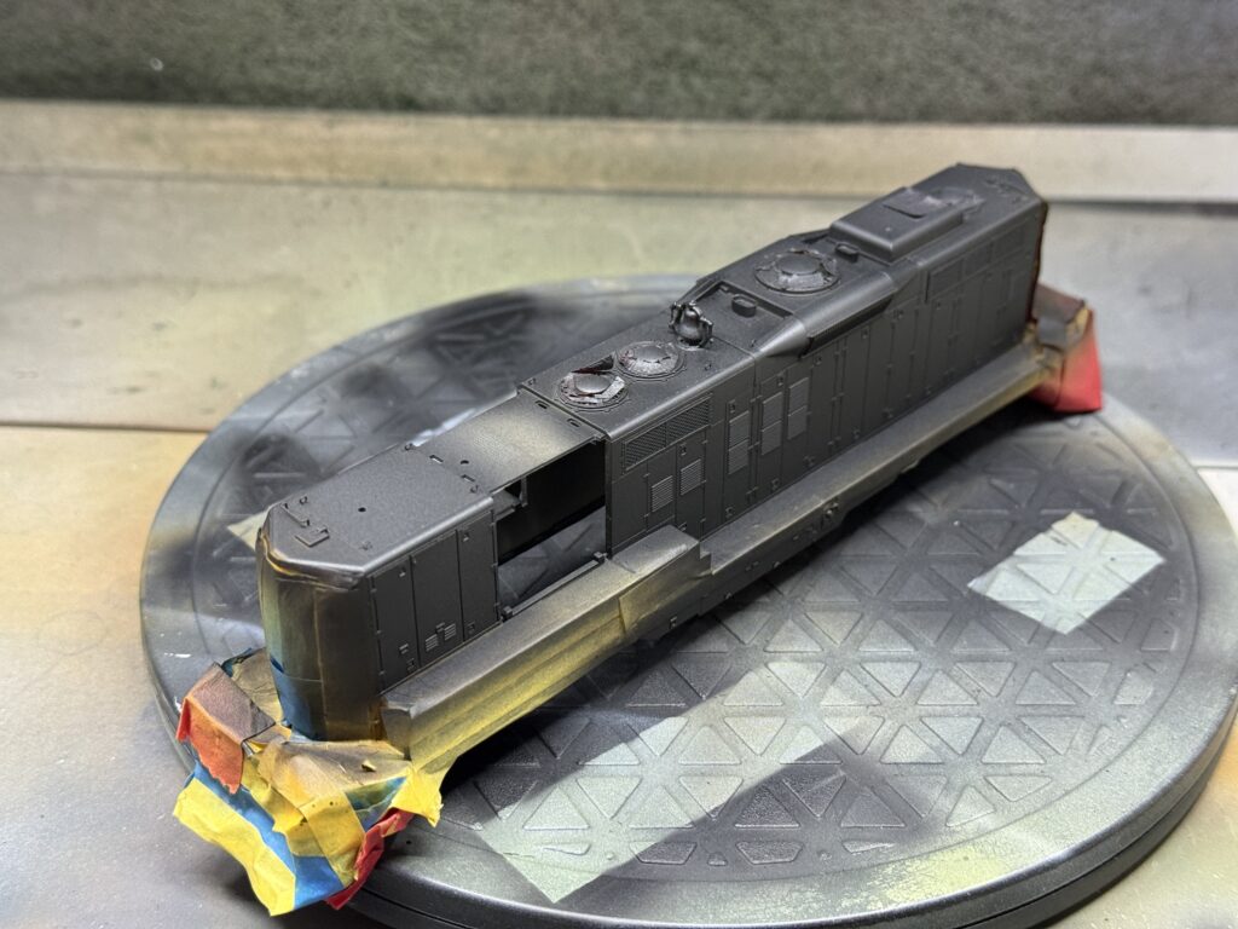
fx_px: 1717
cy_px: 464
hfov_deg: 39.7
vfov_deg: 30.3
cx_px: 619
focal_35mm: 48
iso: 200
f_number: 1.78
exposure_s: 1/54
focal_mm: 6.76
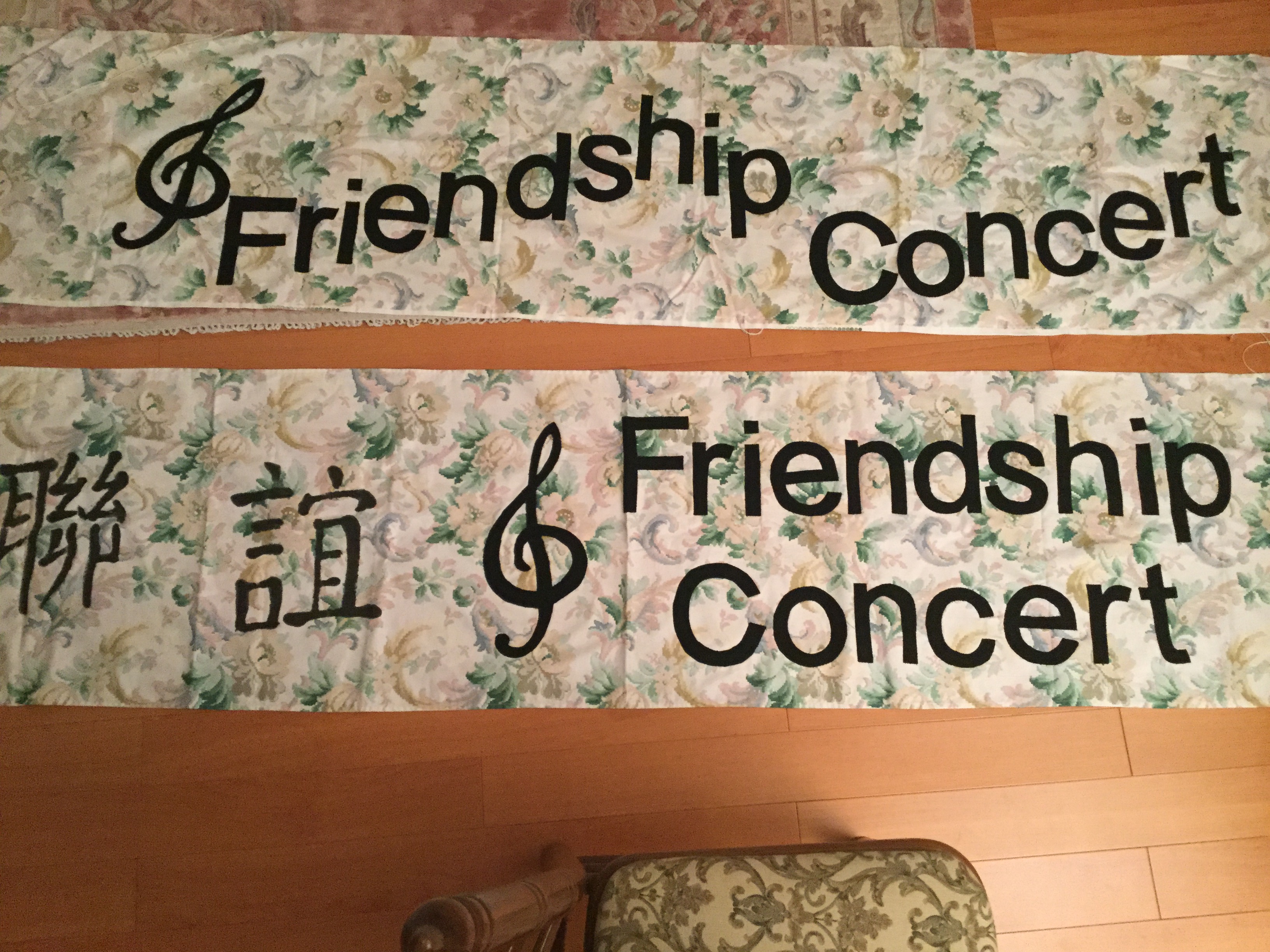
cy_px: 476
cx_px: 635
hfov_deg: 58.4
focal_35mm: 31
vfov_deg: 45.4
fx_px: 1137
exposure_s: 1/20
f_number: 2.4
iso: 200
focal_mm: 3.3
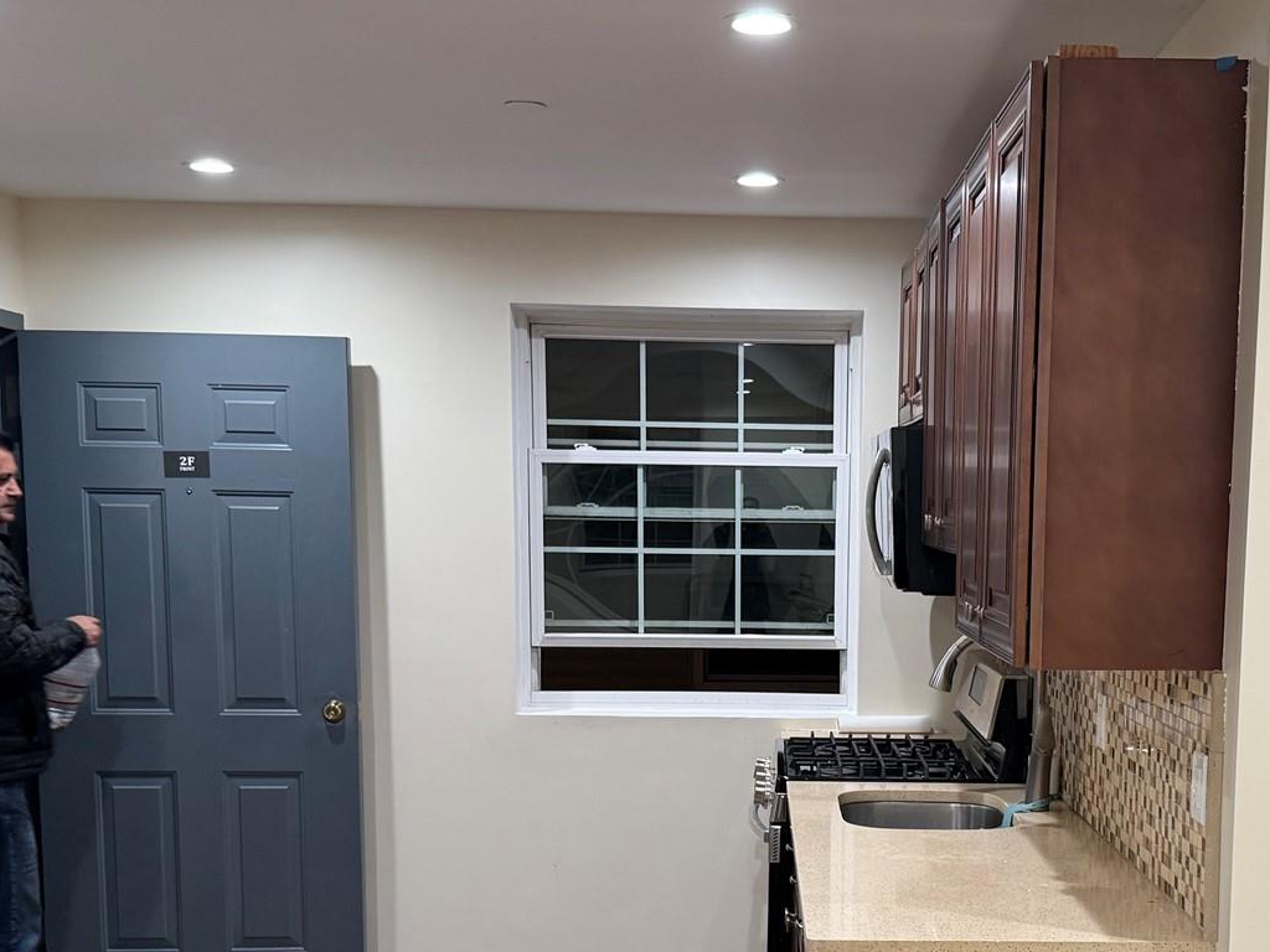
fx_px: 1761
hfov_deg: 39.3
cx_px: 830
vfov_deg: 29.7
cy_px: 734
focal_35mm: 48
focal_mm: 6.76
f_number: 1.78
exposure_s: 1/60
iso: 160
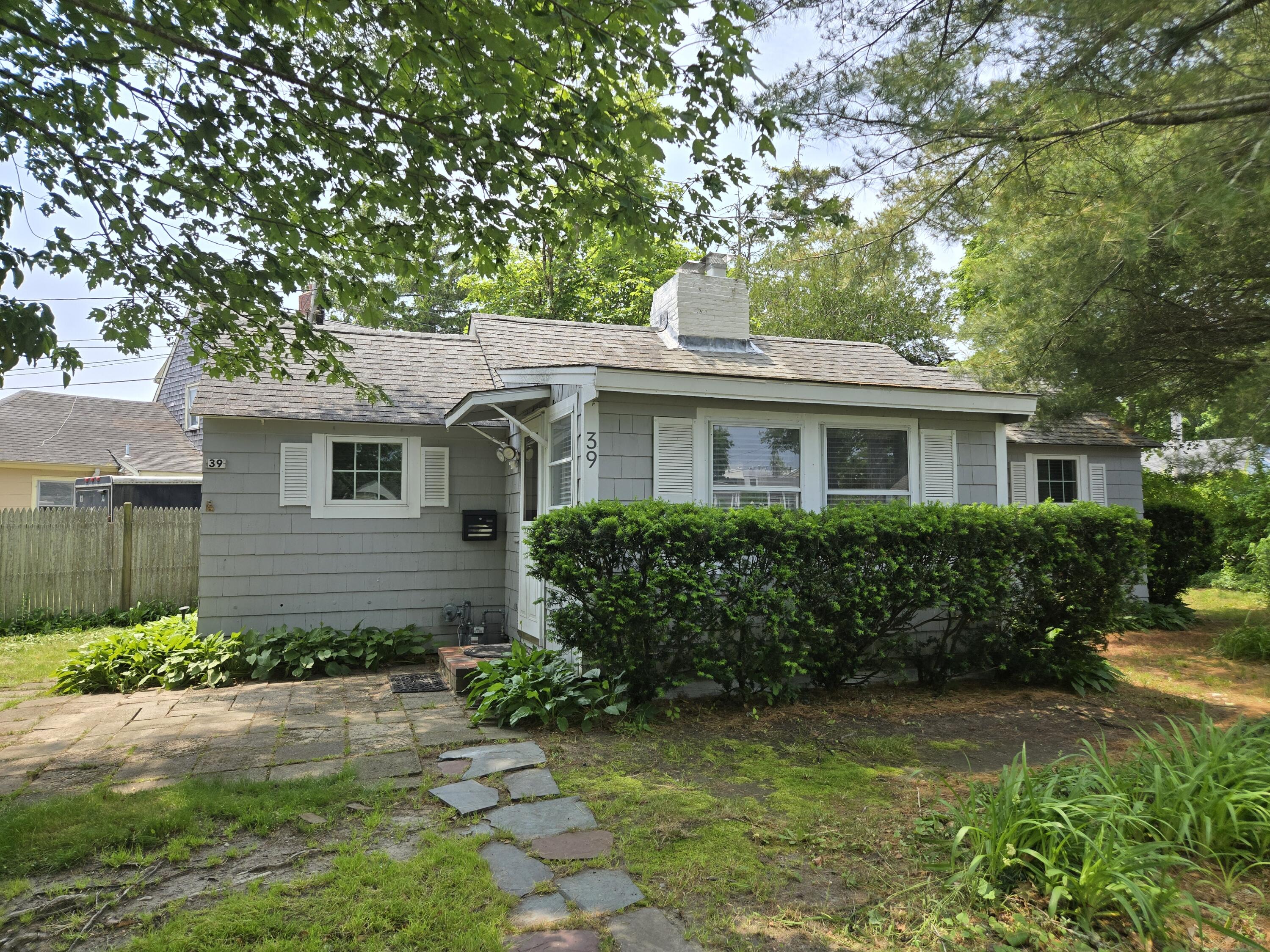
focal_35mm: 23
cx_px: 635
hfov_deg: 73.9
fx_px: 844
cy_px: 476
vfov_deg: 58.9
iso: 64
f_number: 1.8
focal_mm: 5.4
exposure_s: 1/2921
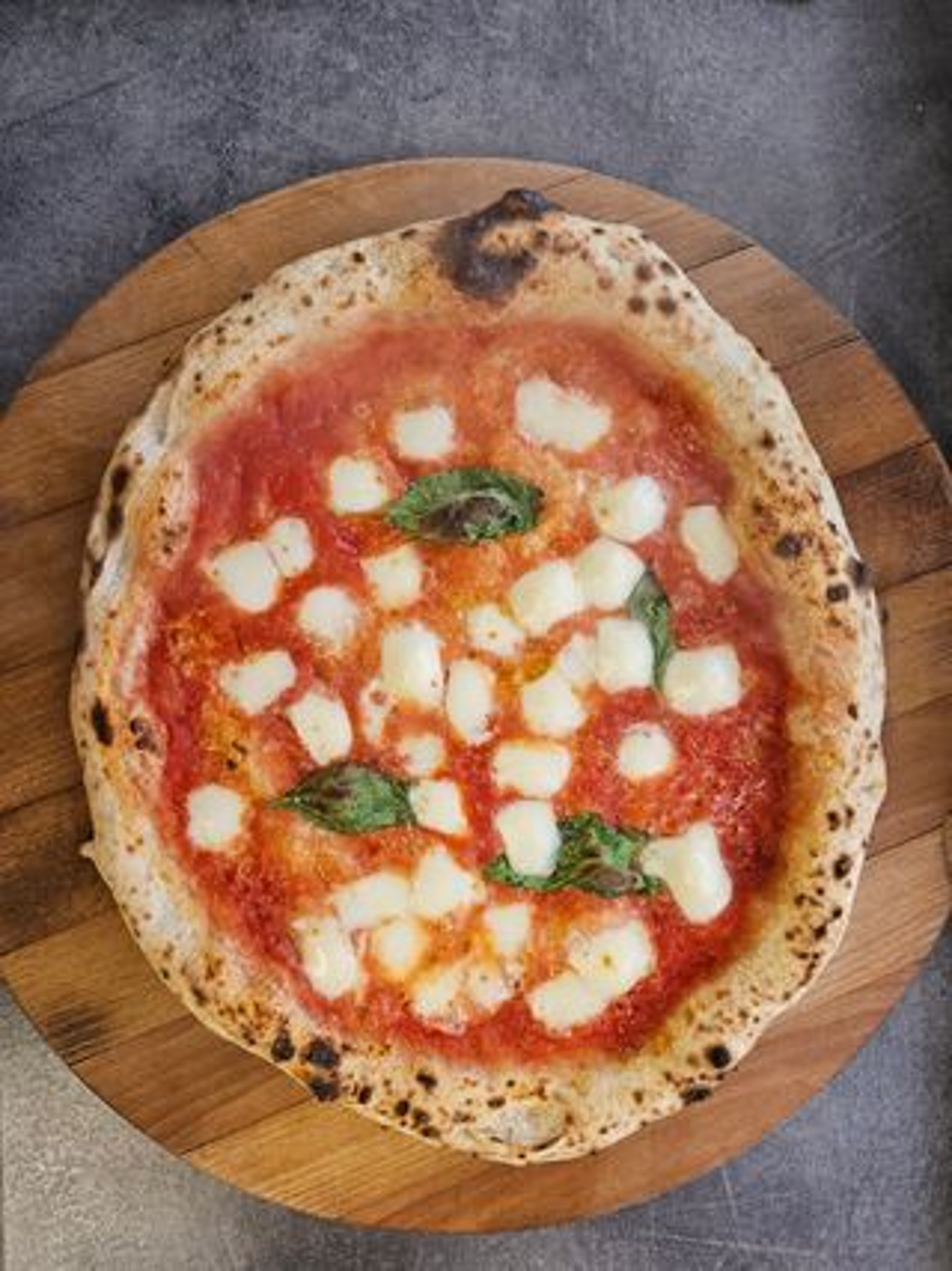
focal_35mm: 23
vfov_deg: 73.9
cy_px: 636
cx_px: 476
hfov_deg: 58.9
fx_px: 844
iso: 200
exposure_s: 1/180
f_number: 1.7
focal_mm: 6.3
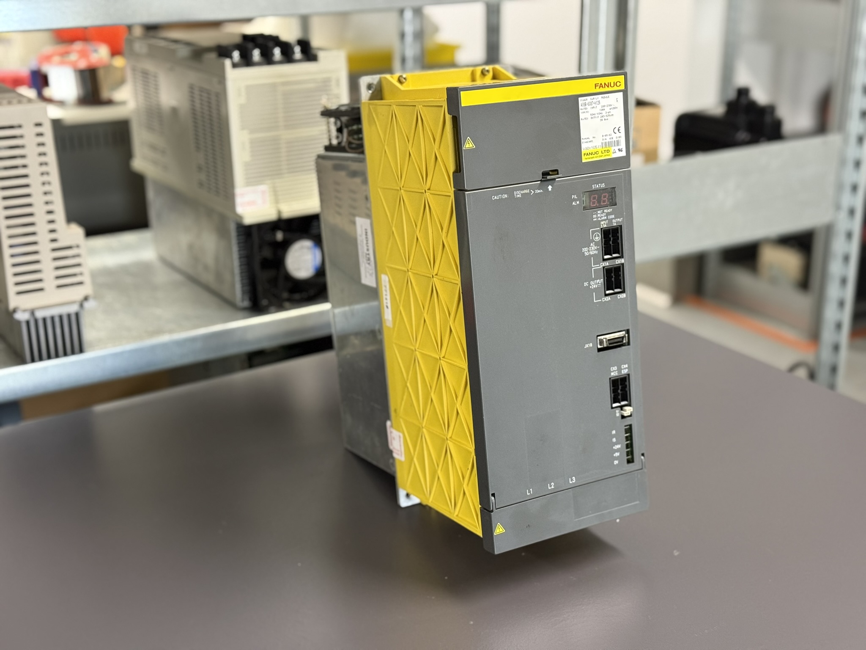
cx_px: 433
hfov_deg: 39.7
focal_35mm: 48
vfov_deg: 30.3
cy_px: 325
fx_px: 1201
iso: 250
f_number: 1.78
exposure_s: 1/50
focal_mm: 6.76
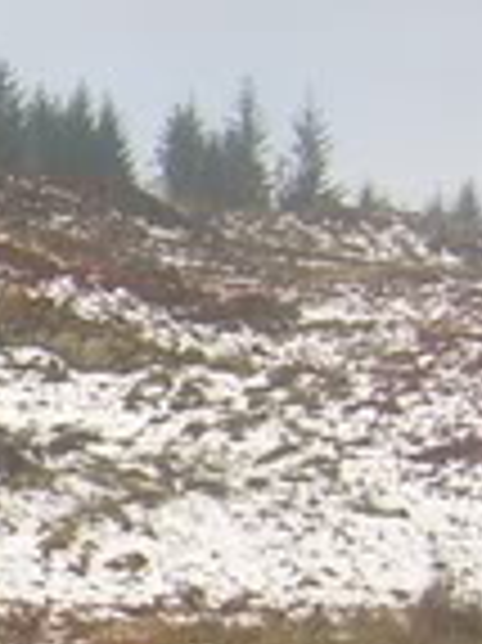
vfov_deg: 11.3
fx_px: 3235
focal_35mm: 174
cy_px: 590
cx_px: -856
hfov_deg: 7.6
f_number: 4
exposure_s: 1/114
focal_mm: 8.13
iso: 50
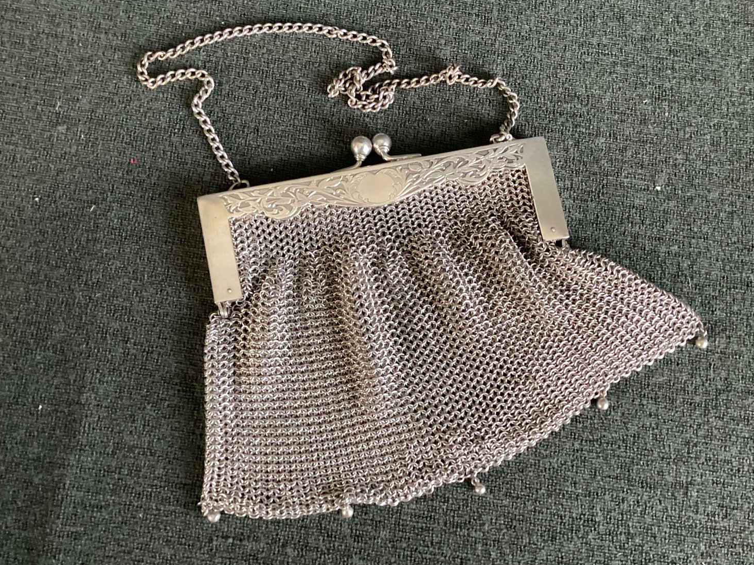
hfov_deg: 56.8
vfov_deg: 44.1
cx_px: 385
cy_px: 280
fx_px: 697
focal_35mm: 32
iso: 320
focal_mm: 3.3
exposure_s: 1/60
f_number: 2.4
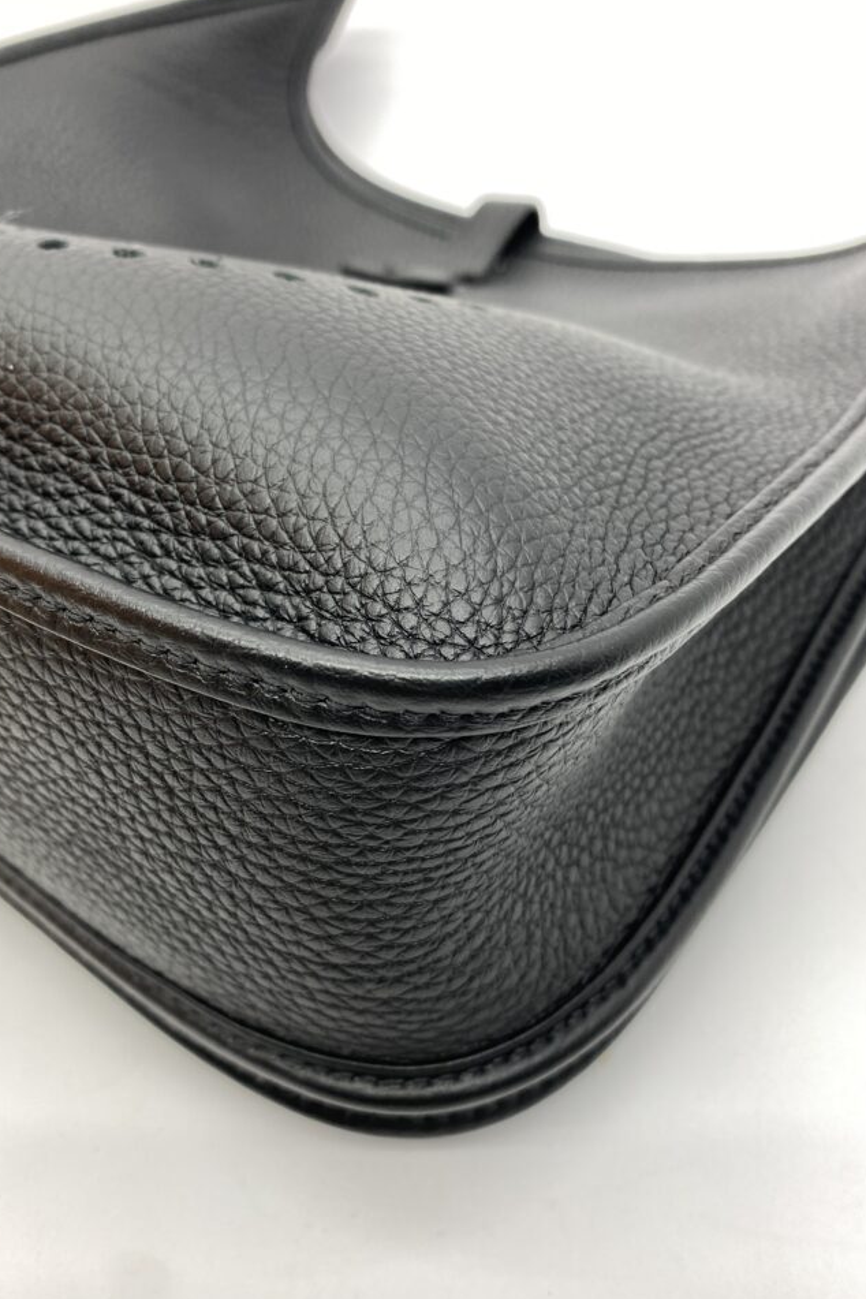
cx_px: 373
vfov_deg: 65.5
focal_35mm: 28
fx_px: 1010
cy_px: 660
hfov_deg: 46.3
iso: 50
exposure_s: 1/100
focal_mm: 4.25
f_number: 1.8
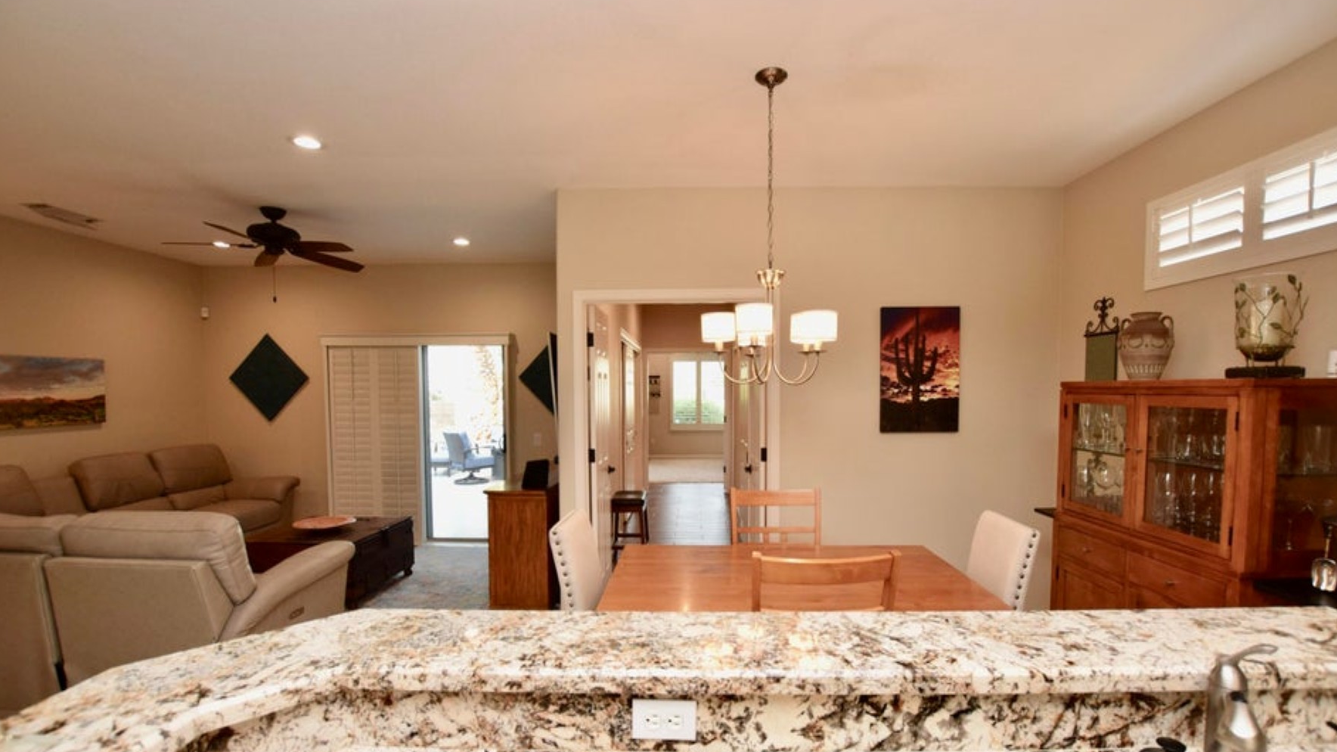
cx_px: 676
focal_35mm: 16
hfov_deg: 99.4
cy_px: 394
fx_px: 567
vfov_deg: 67.0
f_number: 5
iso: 800
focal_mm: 10
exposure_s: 1/100
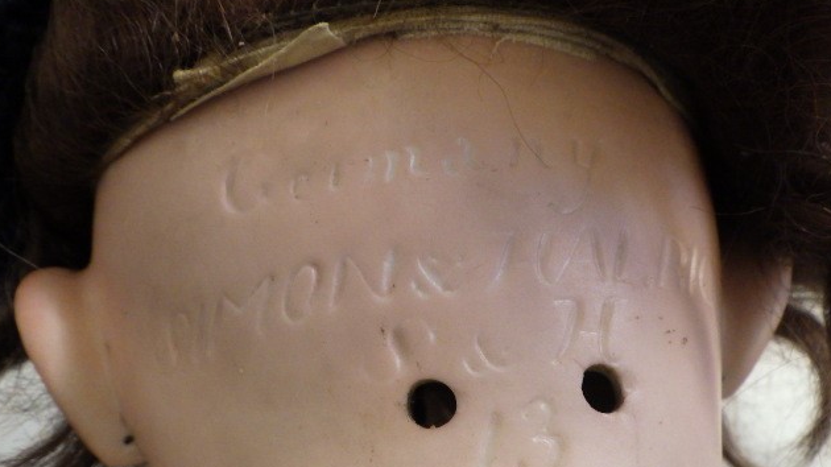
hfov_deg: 62.6
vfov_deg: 37.6
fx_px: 683
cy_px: 286
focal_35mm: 31
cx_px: 416
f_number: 3.5
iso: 800
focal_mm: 5
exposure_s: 1/45
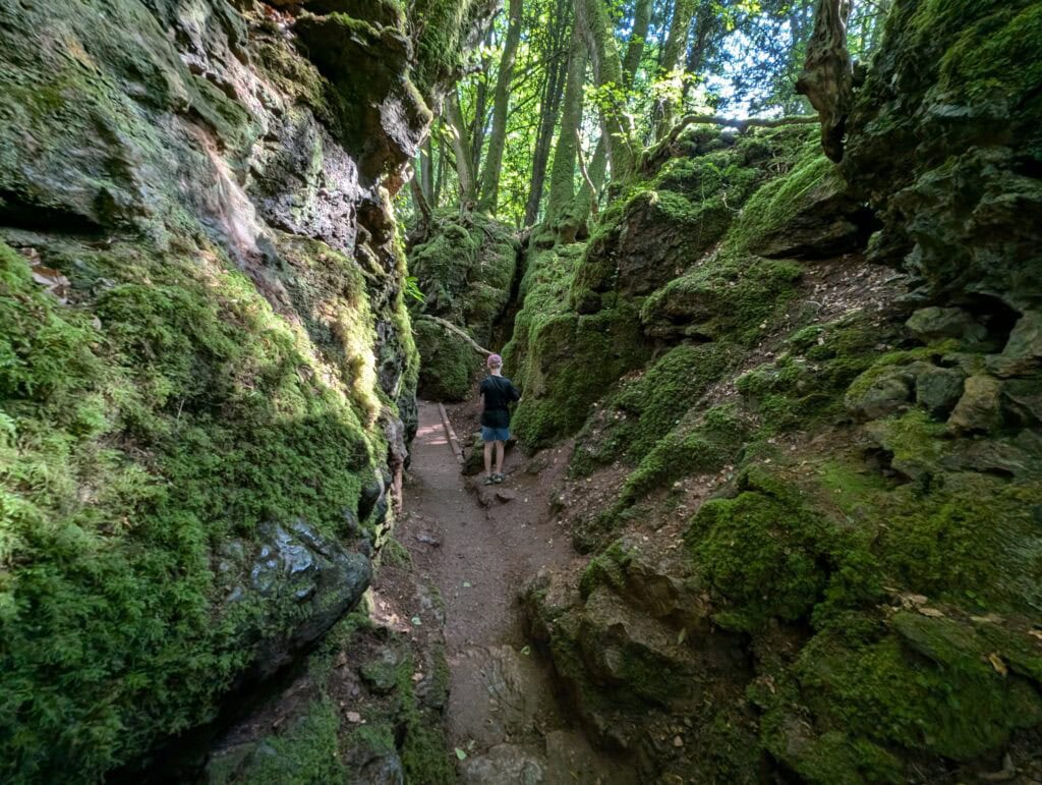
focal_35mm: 13
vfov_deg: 90.1
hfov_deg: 106.1
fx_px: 392
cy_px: 392
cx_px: 521
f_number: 2.2
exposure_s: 1/31
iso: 131
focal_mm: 1.9
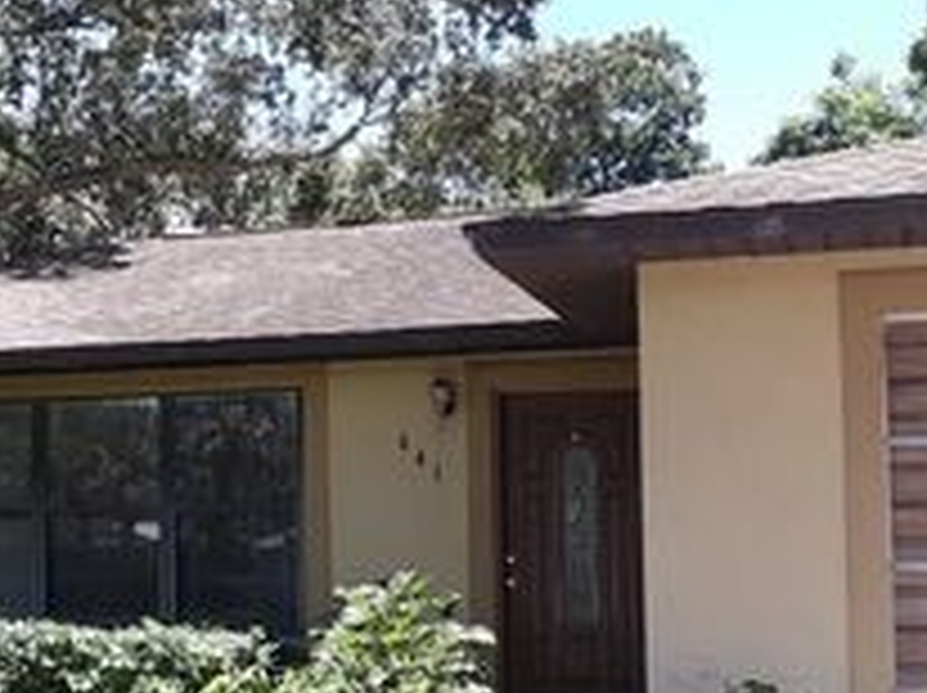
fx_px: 1819
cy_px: 430
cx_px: 112
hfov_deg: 27.7
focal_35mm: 68
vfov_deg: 21.5
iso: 40
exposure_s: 1/375
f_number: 1.7
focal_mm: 3.7
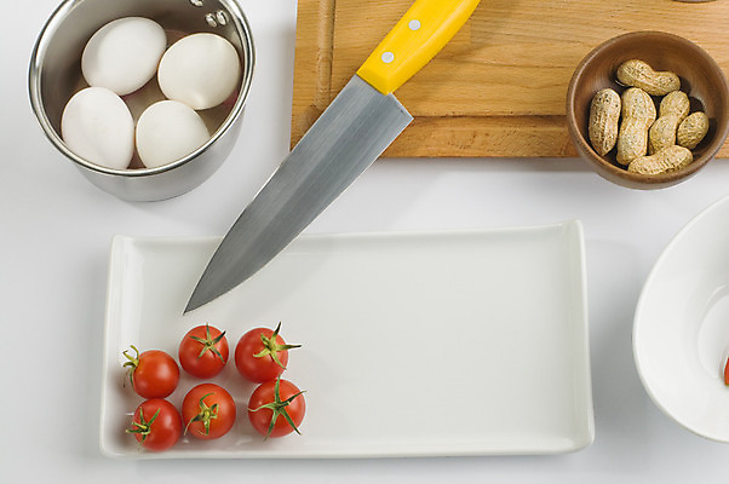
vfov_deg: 18.1
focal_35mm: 75
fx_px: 1517
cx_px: 364
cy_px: 242
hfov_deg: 27.0
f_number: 13
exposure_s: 1/125
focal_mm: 50
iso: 200
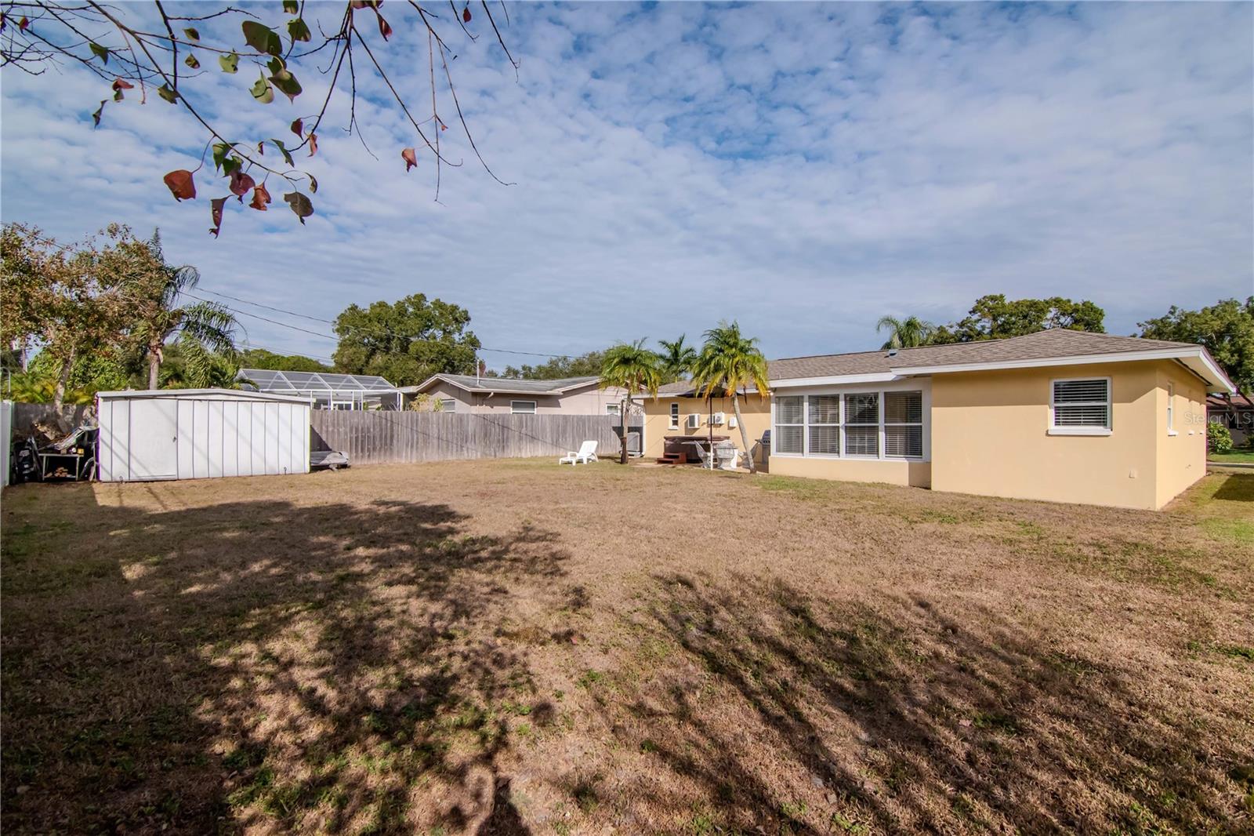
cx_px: 627
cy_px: 418
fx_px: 575
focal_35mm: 16
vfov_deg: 72.0
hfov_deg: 95.0
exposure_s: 1/1600
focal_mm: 11
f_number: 10
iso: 1000
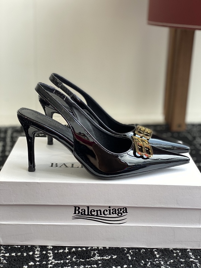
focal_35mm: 52
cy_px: 134
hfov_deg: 28.0
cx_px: 100
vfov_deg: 36.8
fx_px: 403
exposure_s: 1/122
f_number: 2
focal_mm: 6
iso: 32
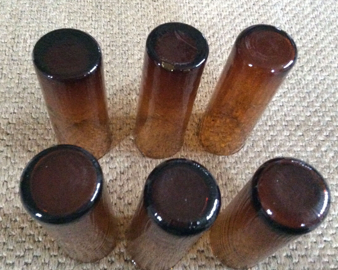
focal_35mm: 37
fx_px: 370
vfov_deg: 40.1
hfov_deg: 49.1
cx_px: 160
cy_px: 126
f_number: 2.4
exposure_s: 1/17
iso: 640
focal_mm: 3.3
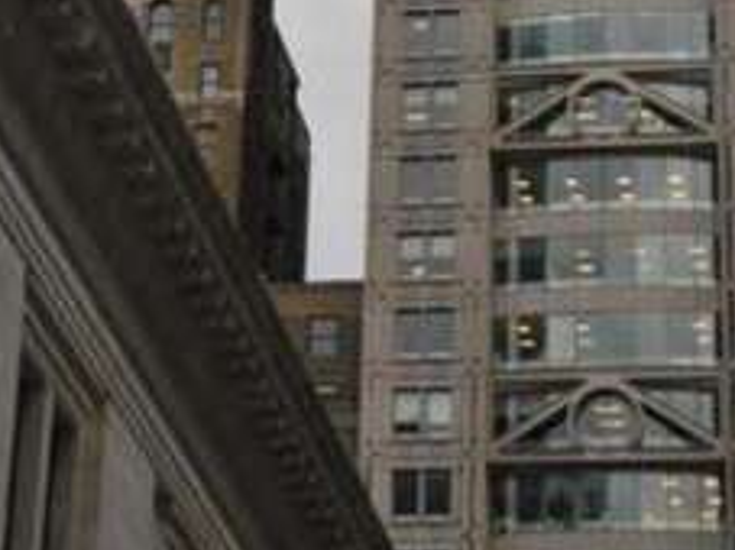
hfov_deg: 12.1
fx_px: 3459
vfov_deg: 8.7
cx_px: 108
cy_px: -476
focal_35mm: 163
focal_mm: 32
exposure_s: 1/160
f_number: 4.8
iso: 100
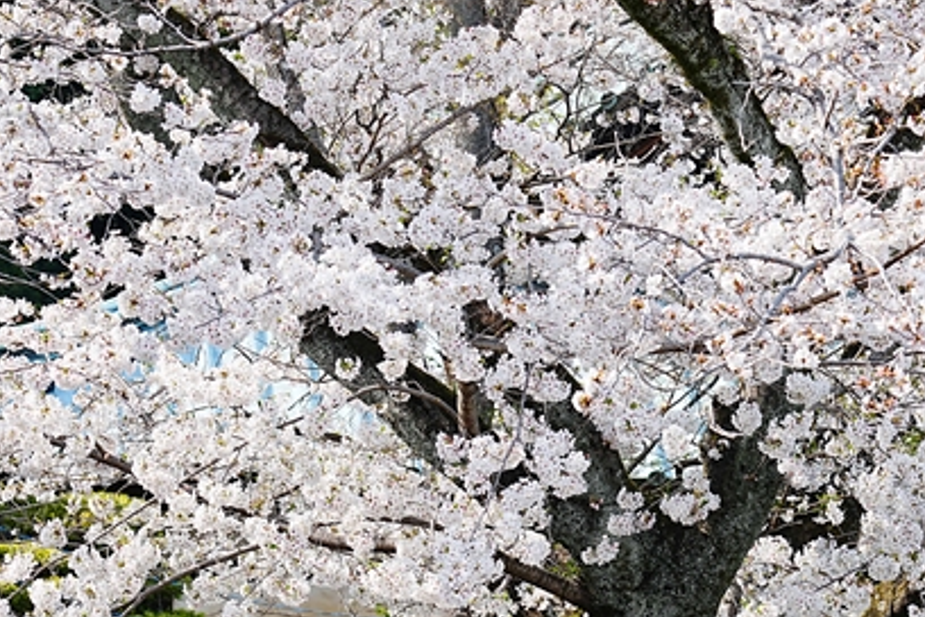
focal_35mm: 206
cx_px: 508
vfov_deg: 6.7
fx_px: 5293
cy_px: 373
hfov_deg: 10.0
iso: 100
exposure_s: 1/250
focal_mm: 105
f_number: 5.6
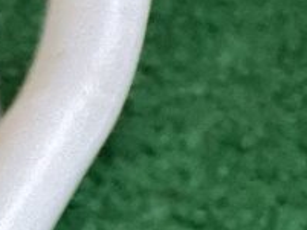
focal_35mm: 218
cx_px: 1059
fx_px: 1935
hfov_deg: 7.5
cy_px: -319
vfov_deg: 6.5
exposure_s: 1/60
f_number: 1.8
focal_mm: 3
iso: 125
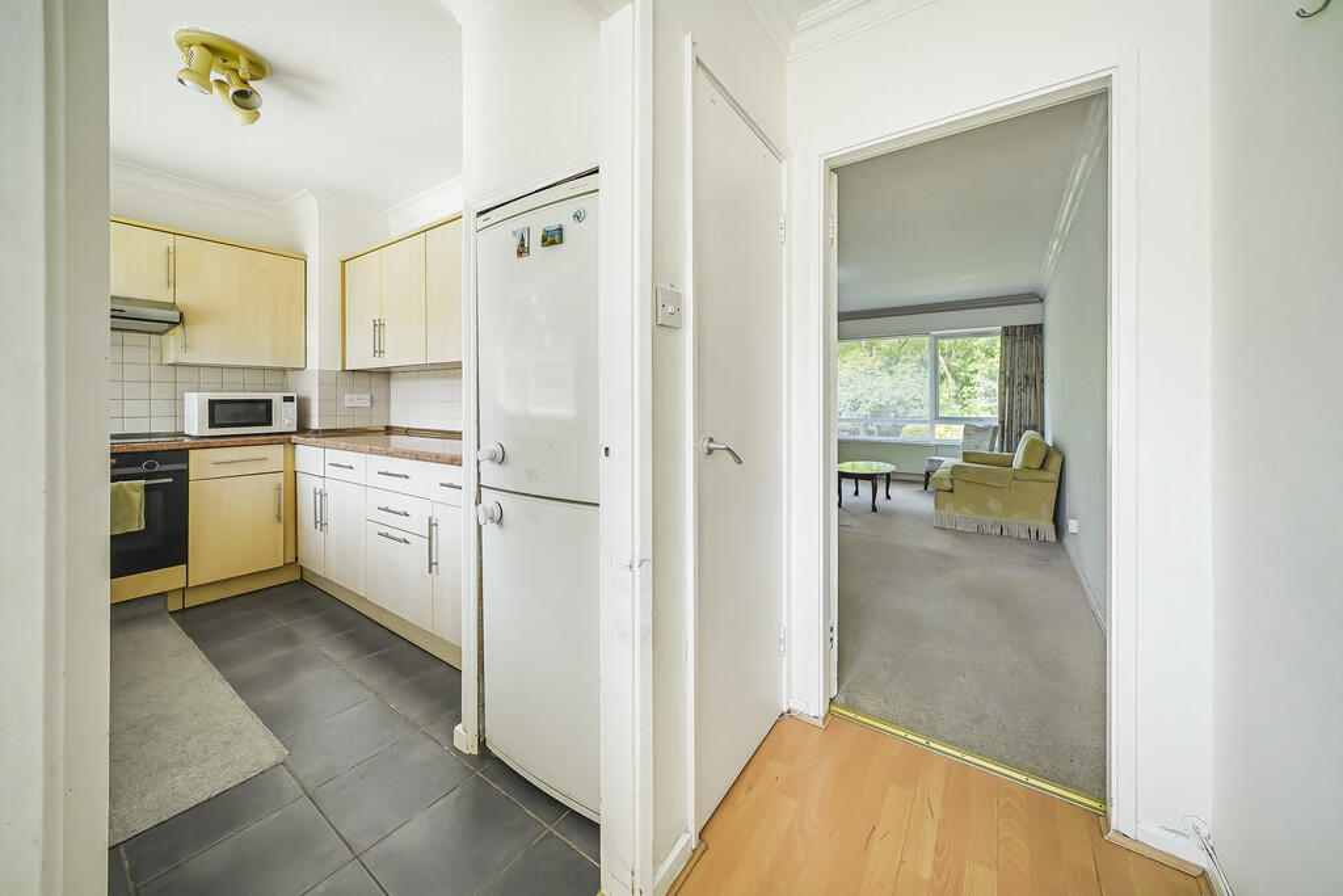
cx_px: 672
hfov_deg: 112.6
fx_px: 448
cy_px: 448
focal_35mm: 12
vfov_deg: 90.0
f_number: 8
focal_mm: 12
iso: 400
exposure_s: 1/125
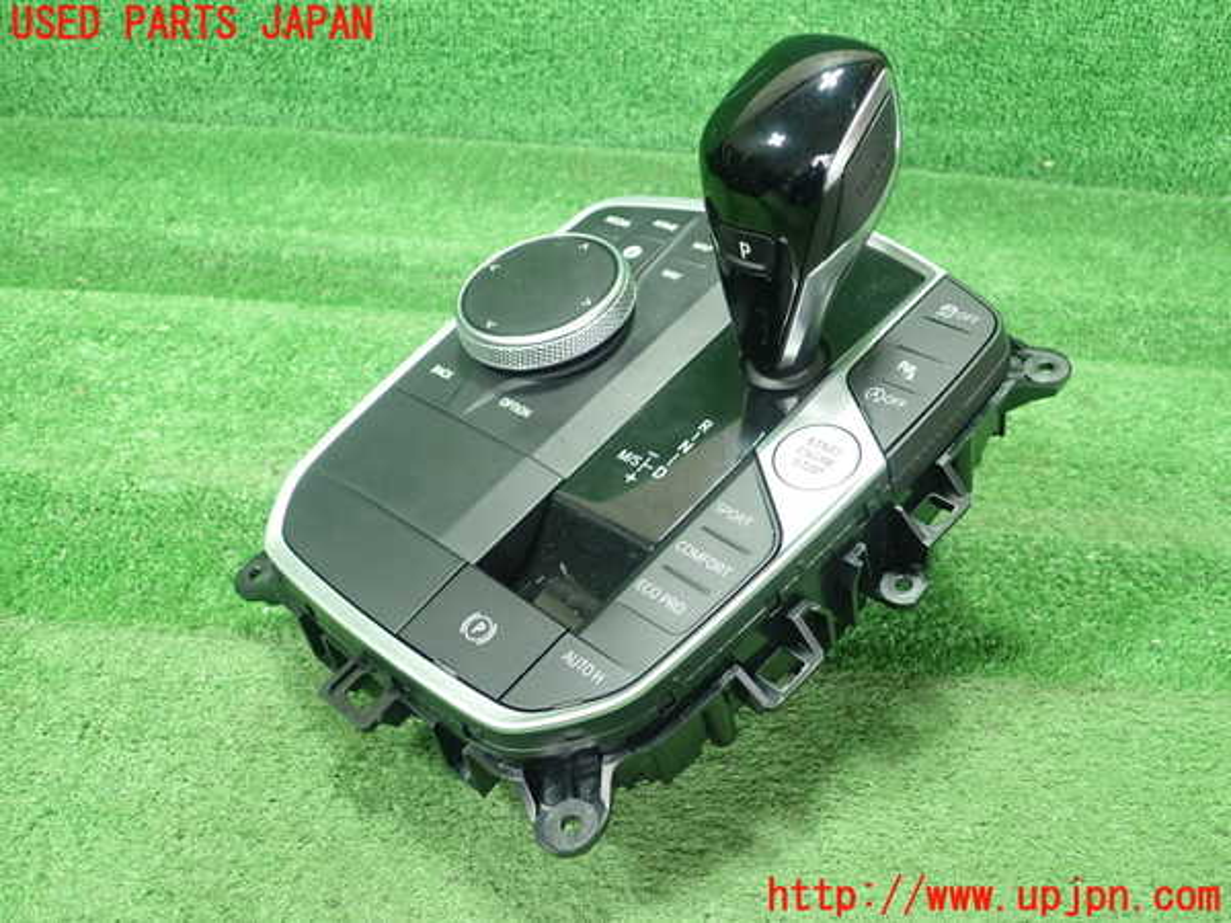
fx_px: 1067
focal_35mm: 30
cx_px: 616
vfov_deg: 46.8
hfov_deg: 60.0
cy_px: 462
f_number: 2.3
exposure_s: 1/125
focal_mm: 5.5
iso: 640
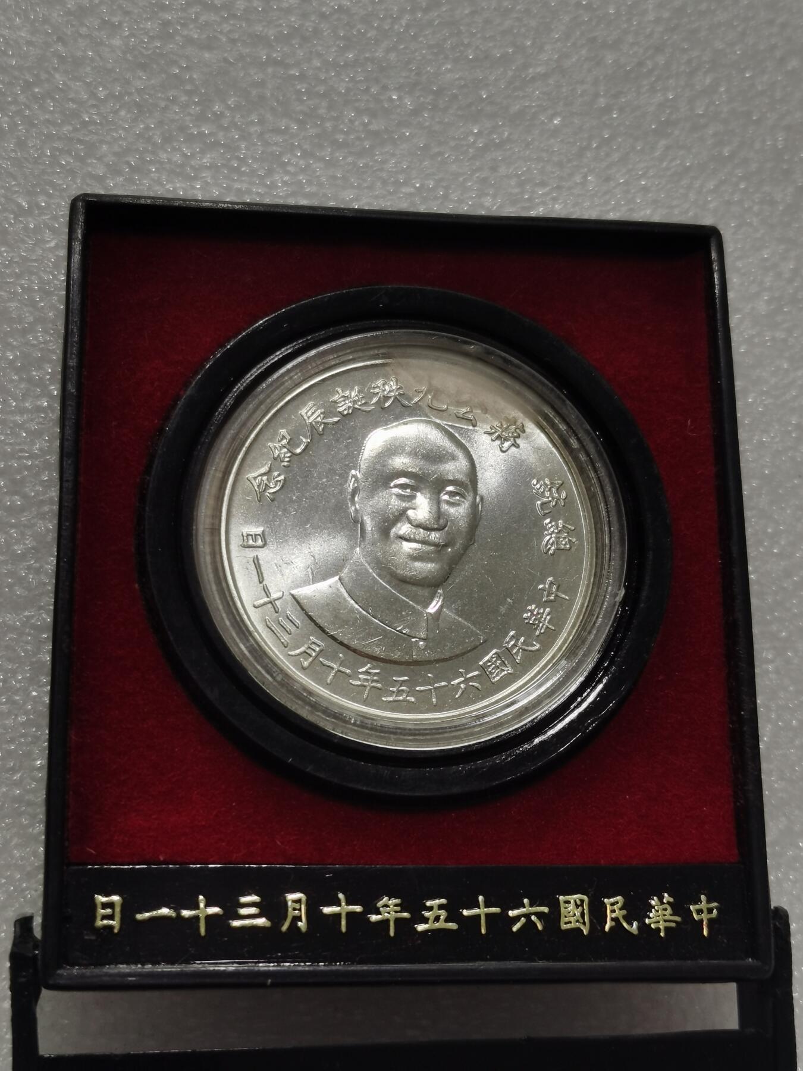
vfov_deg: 34.9
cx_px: 402
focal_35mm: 55
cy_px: 536
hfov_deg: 26.6
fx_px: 1701
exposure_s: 1/227
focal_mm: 5.58
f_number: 1.8
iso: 50
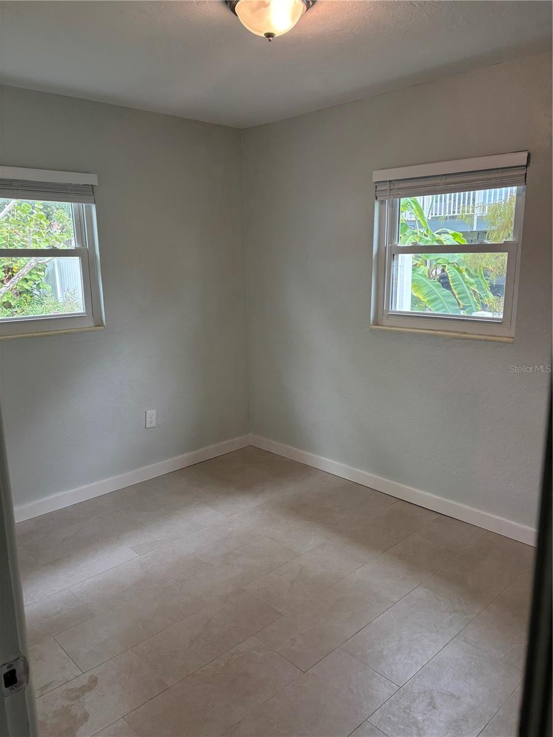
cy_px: 368
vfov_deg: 67.3
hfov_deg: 53.1
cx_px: 276
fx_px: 554
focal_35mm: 26
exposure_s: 1/120
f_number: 1.6
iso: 80
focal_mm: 5.96
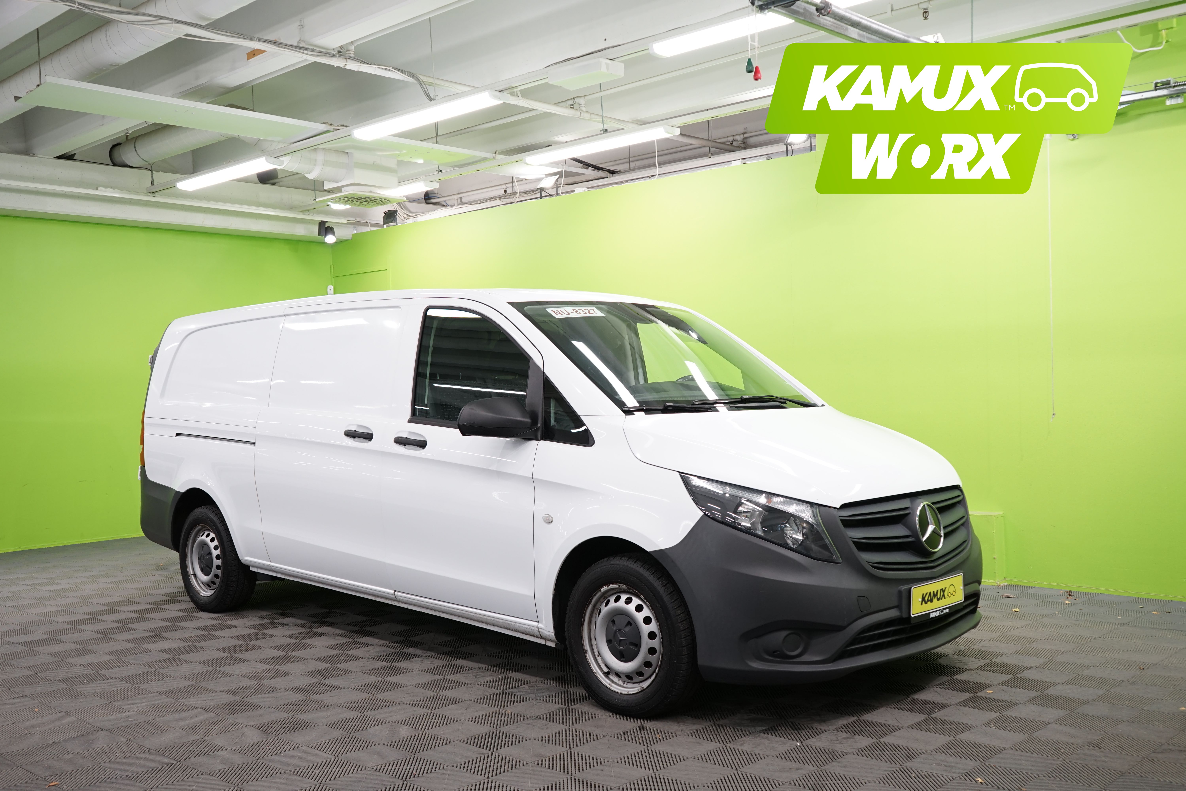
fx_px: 1120
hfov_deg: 55.8
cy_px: 396
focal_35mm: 34
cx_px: 593
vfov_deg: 38.9
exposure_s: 1/30
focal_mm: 34
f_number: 6.3
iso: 500
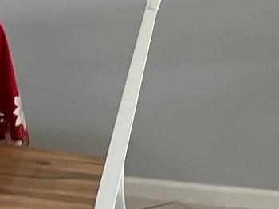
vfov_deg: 12.2
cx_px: -166
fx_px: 958
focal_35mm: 119
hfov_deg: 15.1
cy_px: -37
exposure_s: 1/60
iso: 125
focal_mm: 4.2
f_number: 1.6
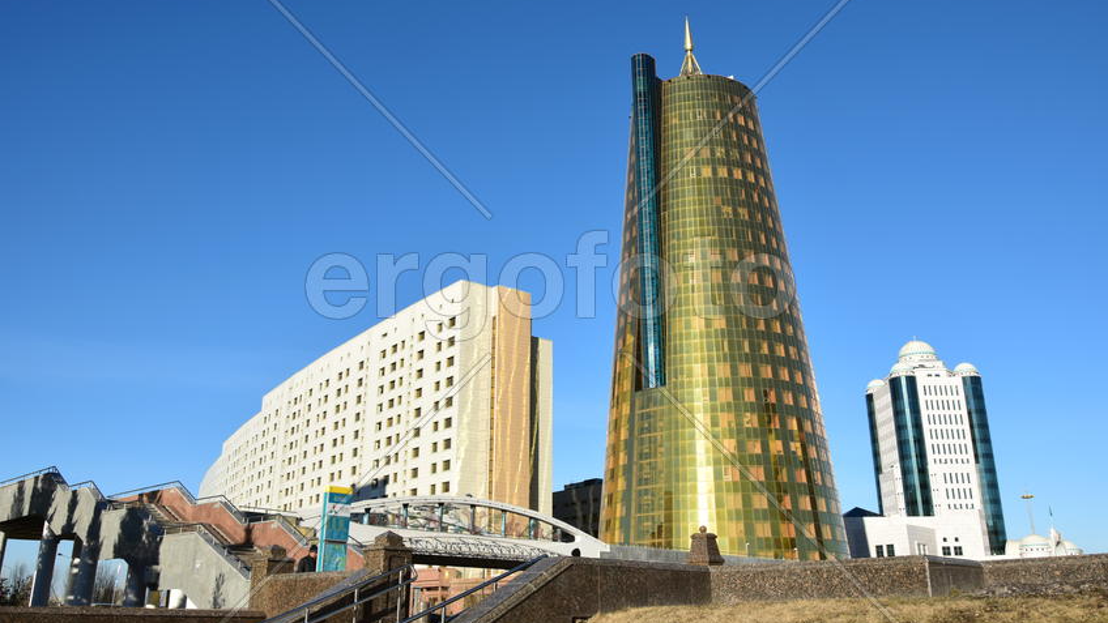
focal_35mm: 29
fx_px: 852
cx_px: 558
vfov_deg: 40.2
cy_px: 286
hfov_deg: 66.1
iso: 100
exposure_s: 1/160
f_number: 9
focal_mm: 18
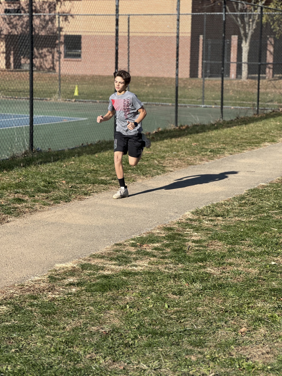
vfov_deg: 25.3
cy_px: 188
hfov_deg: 19.1
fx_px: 836
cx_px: 141
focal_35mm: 77
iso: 32
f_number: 2.8
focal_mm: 9
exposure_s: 1/573
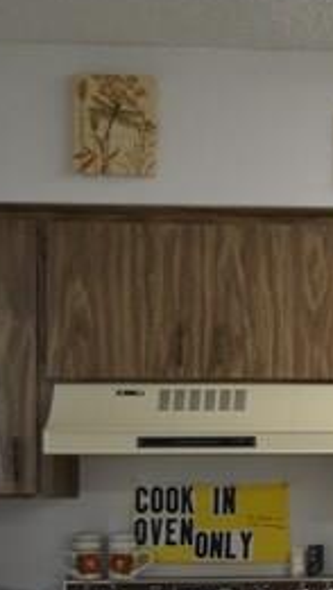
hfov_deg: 8.2
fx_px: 2117
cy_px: 459
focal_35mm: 135
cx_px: 834
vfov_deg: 15.8
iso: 400
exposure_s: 1/80
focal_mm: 28
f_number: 4.2
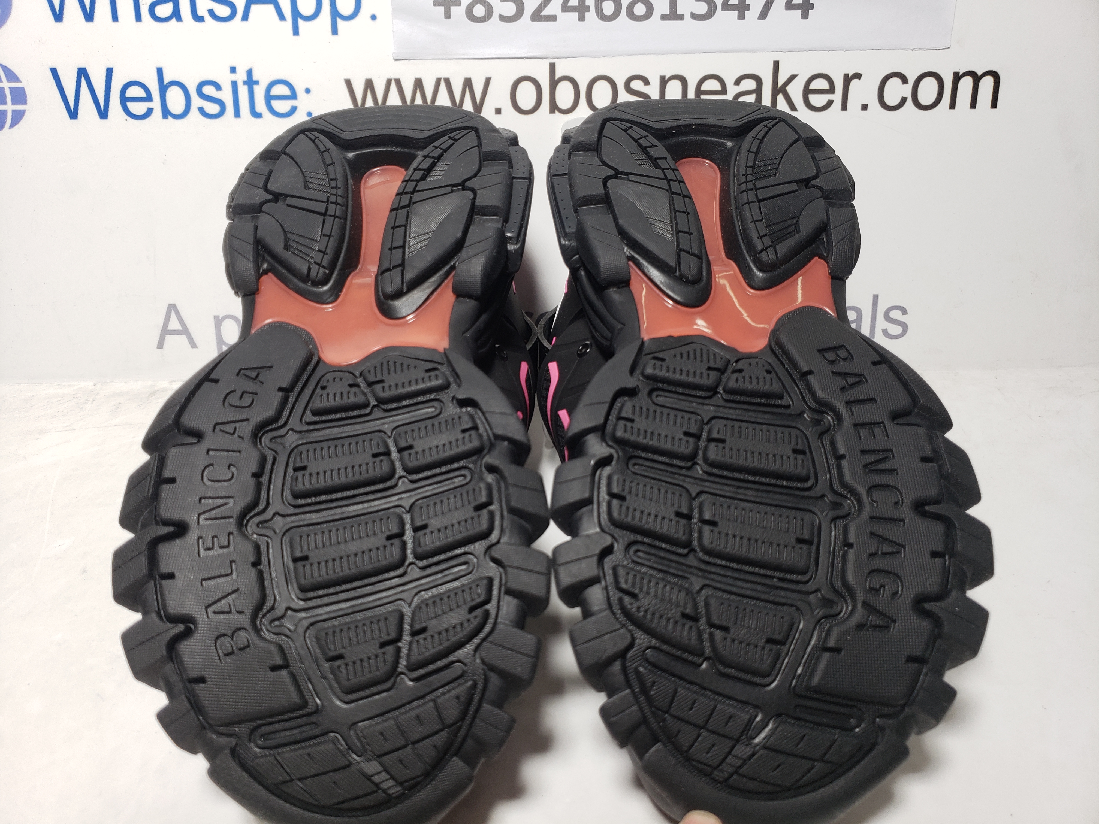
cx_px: 550
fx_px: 825
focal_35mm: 26
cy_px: 412
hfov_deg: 67.3
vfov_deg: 53.1
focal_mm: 4.3
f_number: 1.5
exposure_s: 1/267
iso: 50
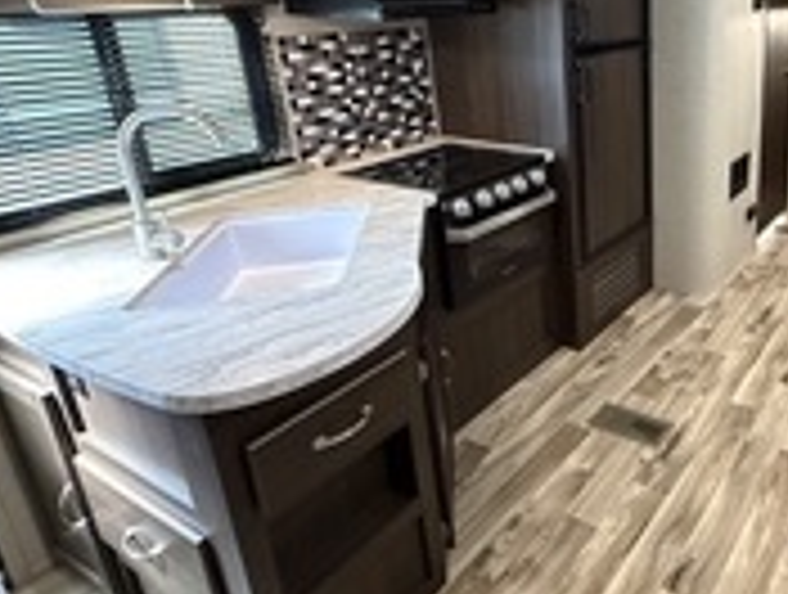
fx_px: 639
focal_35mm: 28
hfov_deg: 57.0
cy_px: 196
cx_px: 666
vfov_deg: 49.0
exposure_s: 1/60
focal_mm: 2.22
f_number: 2.2
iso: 1000
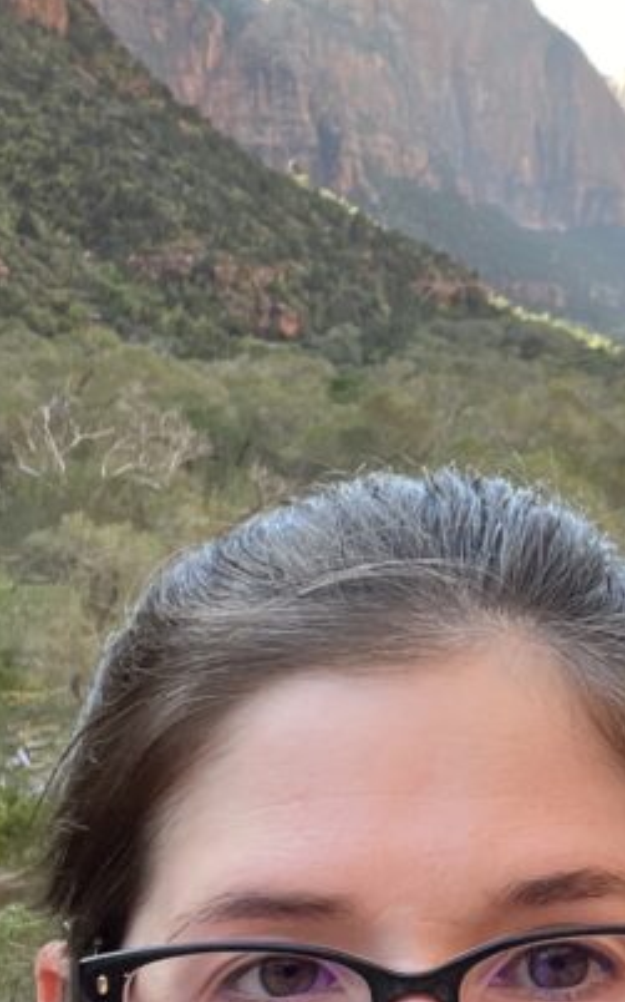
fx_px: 2209
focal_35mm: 81
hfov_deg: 14.9
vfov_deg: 25.5
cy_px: 626
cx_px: 946
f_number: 2.2
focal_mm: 2.71
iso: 80
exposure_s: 1/121
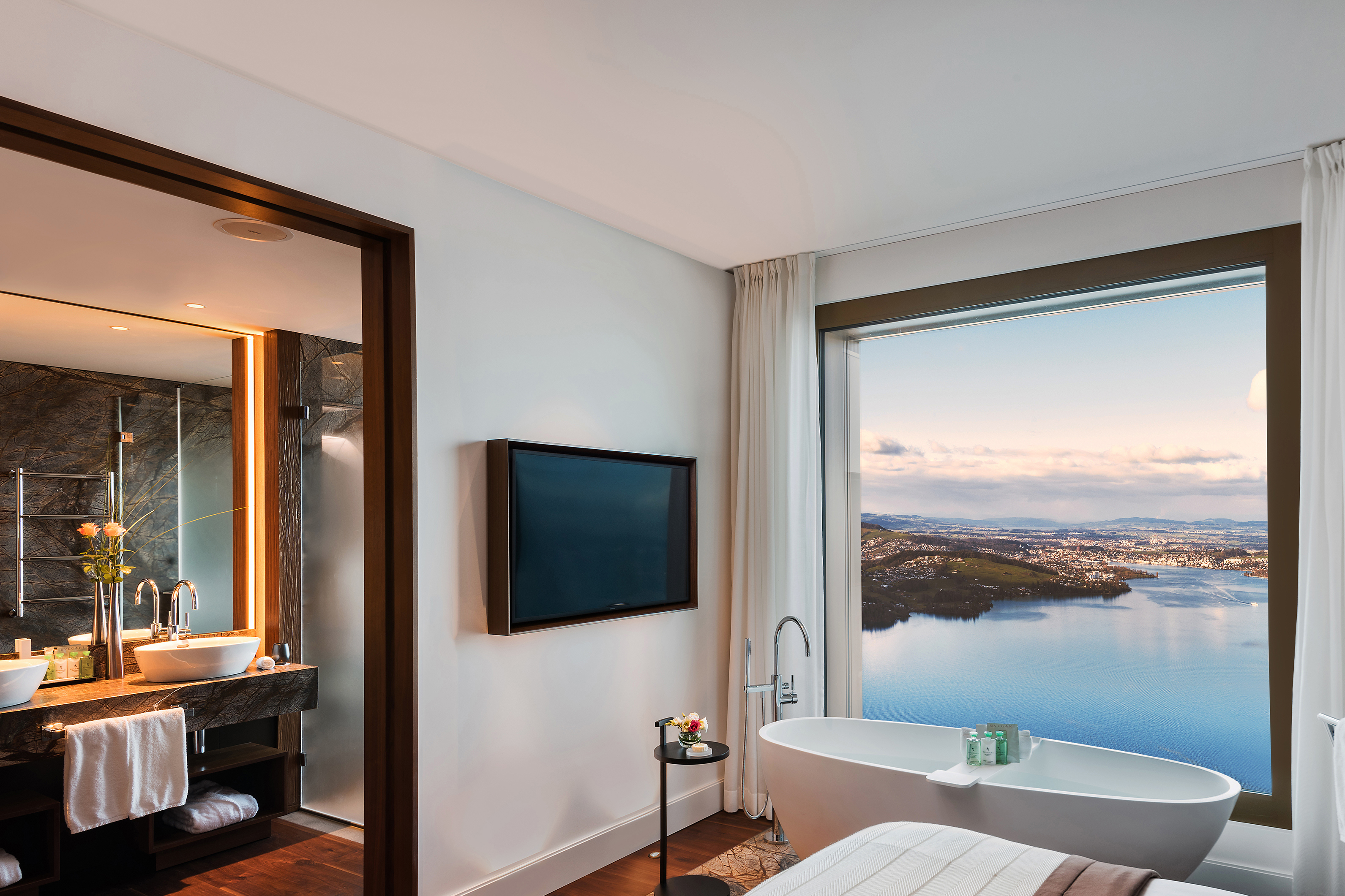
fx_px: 822
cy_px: 500
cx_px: 718
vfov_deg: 57.1
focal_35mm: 22
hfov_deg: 78.5
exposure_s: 1/25
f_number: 14
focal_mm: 19
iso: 100
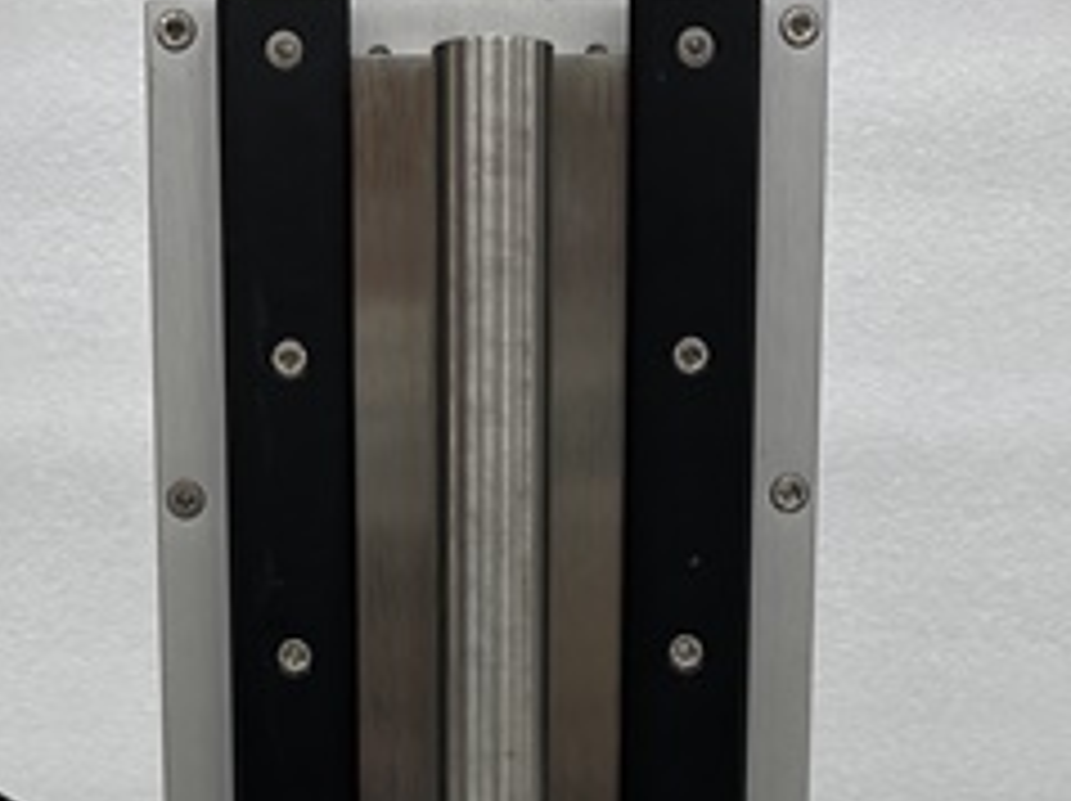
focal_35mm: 81
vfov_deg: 16.7
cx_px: 472
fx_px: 2504
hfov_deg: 24.1
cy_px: 1150
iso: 80
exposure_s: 1/120
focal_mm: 5.1
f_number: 1.6
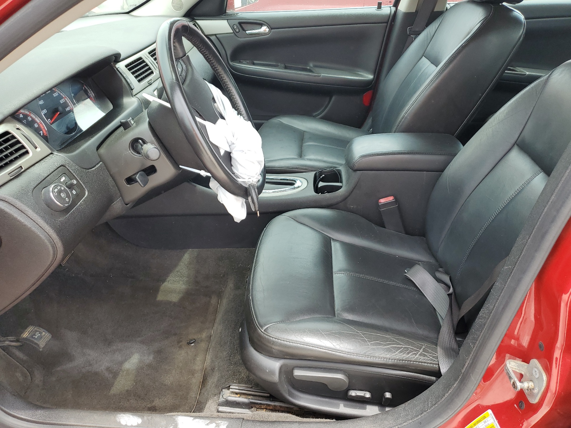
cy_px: 214
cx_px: 286
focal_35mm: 26
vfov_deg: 53.1
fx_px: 429
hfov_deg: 67.3
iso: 50
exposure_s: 1/333
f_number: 1.5
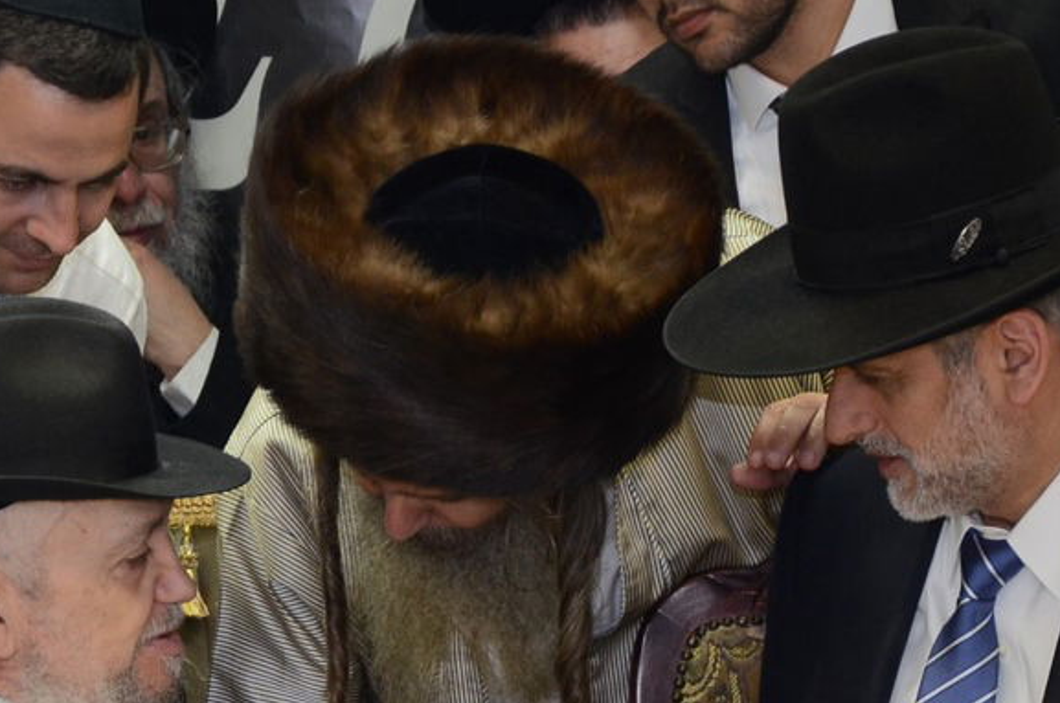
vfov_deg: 3.9
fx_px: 10265
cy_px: 602
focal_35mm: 349
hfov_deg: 5.9
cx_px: 344
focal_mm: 105
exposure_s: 1/80
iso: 800
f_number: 5.6
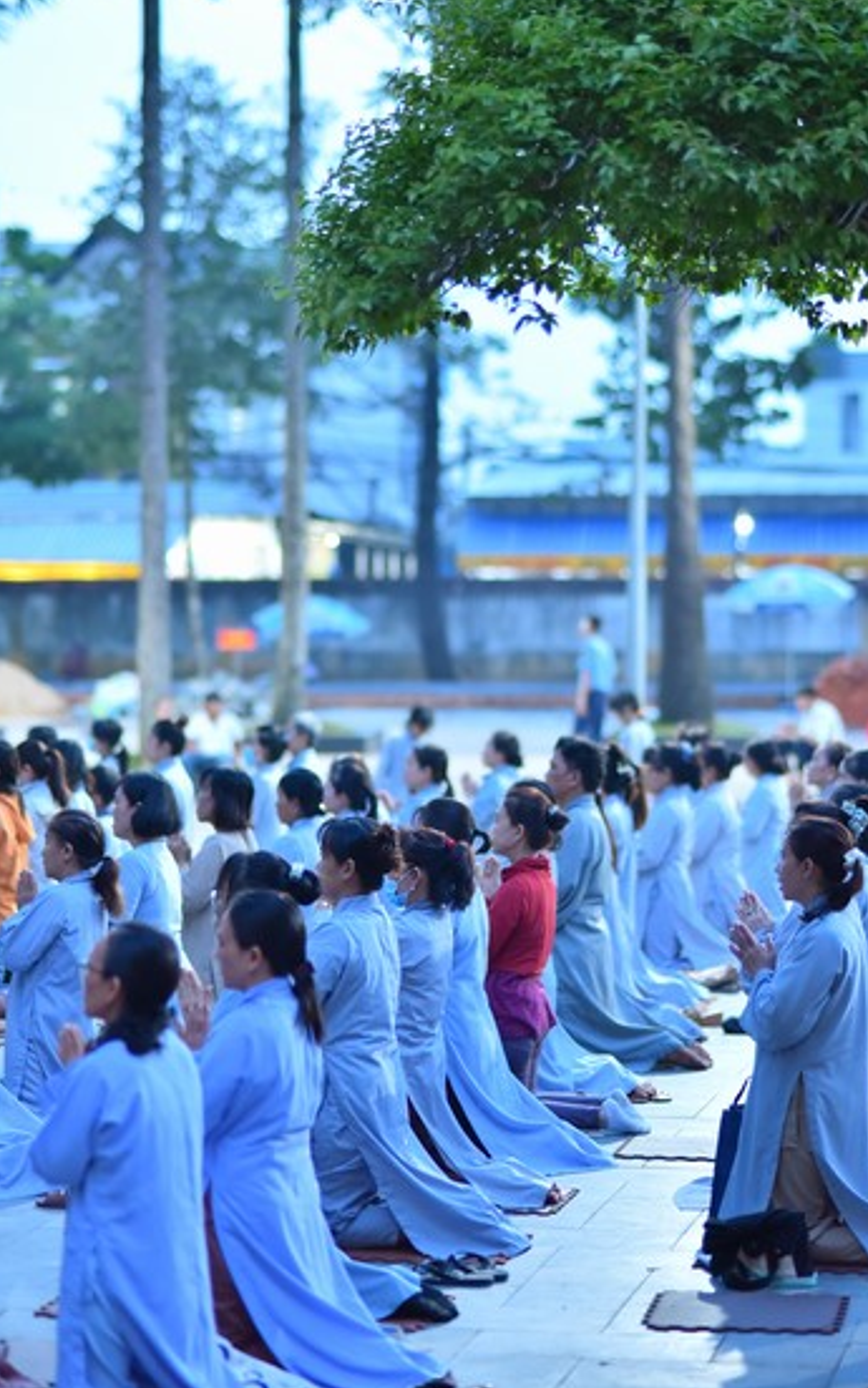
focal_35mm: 102
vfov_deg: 20.4
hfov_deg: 12.8
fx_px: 3861
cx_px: 457
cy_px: 641
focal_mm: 85
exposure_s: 1/60
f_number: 2
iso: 1250
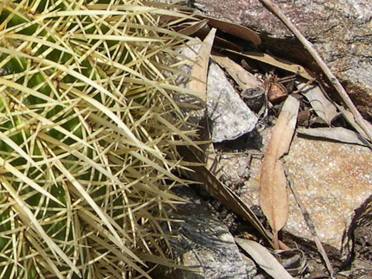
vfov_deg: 12.3
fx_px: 1290
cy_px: 119
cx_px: -140
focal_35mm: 120
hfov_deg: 15.5
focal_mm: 8
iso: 100
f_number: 7.6
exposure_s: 1/204
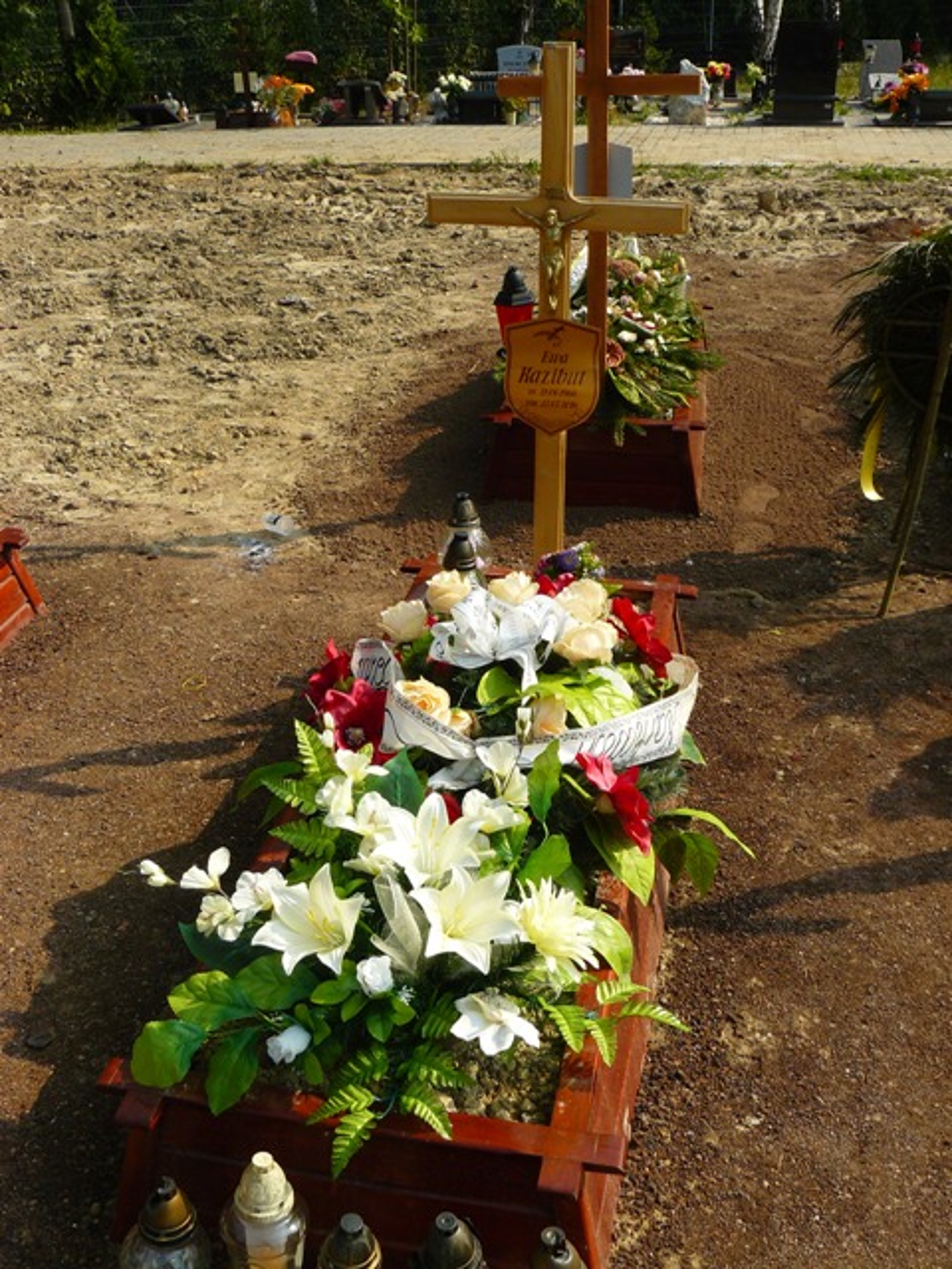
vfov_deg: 51.4
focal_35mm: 36
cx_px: 476
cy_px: 634
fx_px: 1320
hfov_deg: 39.7
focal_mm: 6
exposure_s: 1/320
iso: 100
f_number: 5.6
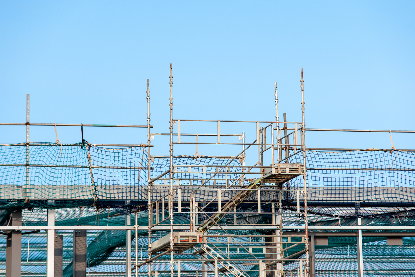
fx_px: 2306
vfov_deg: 6.9
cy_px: 138
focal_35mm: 200
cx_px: 208
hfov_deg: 10.3
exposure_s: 1/1250
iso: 400
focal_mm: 200
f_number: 7.1
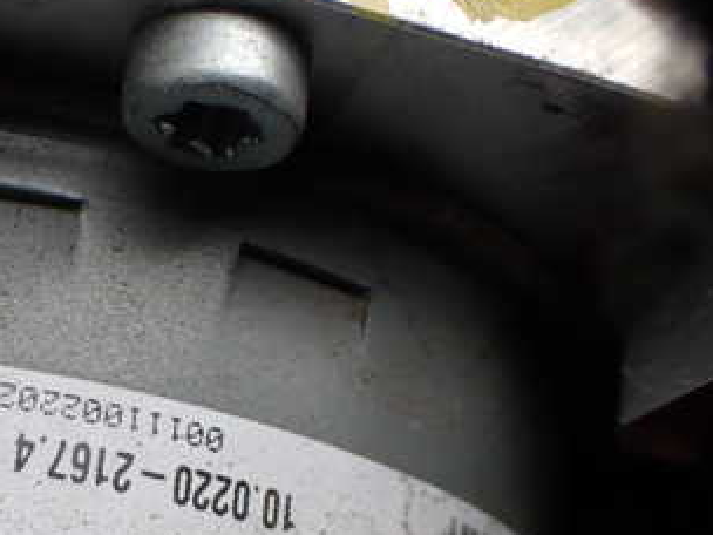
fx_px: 1668
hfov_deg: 23.5
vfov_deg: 17.9
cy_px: 474
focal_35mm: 81
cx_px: 80
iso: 125
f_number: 4
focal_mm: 7.31
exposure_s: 1/160
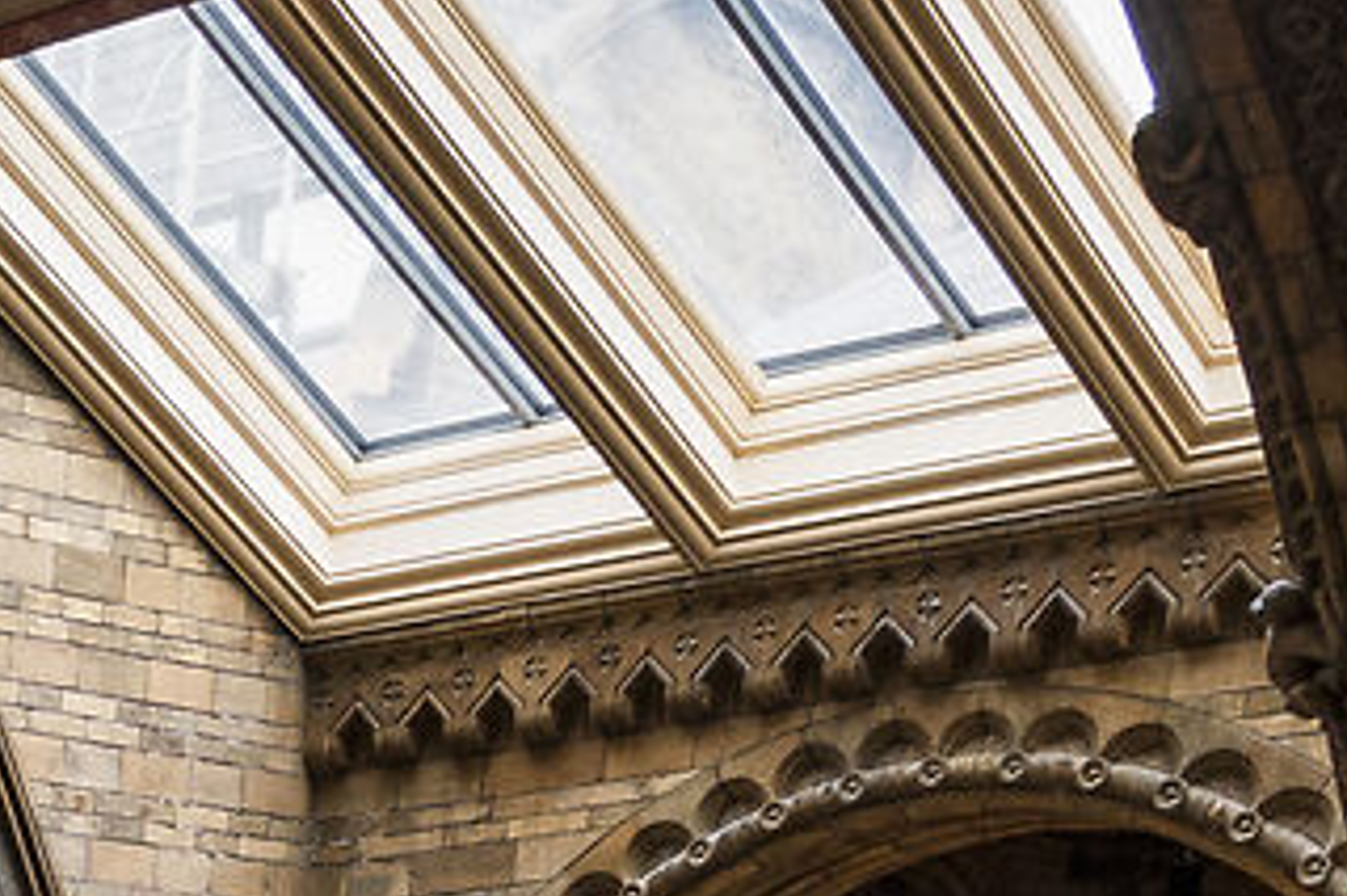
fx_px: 4487
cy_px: 2452
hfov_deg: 14.2
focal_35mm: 120
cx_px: -1385
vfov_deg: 9.5
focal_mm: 16
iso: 100
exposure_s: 1/8
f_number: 11
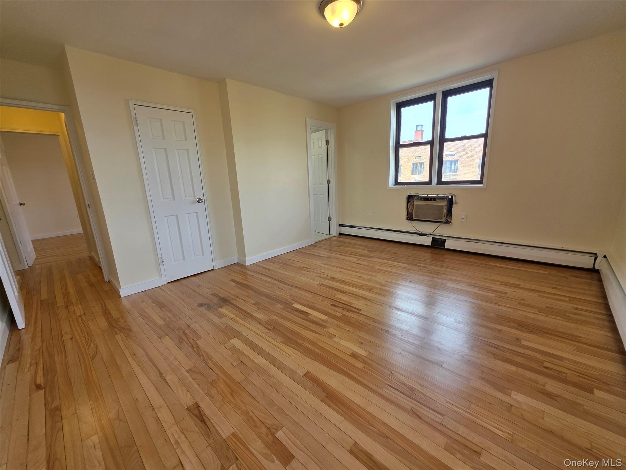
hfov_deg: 106.2
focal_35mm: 13
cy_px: 235
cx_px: 313
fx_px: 235
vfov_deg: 89.9
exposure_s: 1/120
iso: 32
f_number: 1.9
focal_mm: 2.2
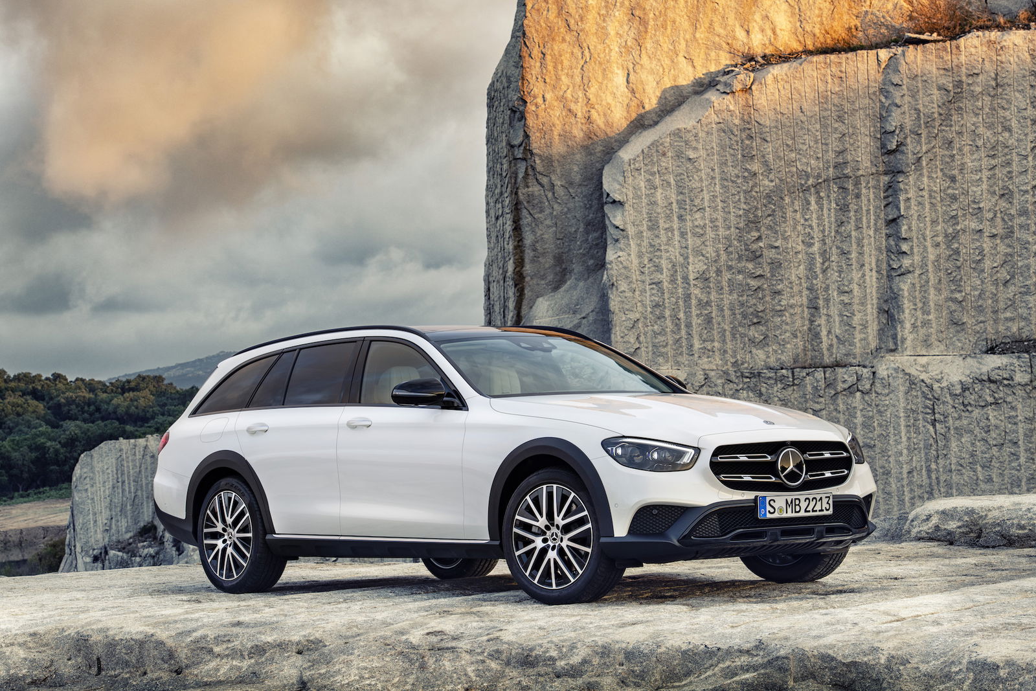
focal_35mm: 95
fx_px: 2734
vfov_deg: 14.4
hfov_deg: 21.5
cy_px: 346
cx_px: 518
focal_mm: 95
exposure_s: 1/5
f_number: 11
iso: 100
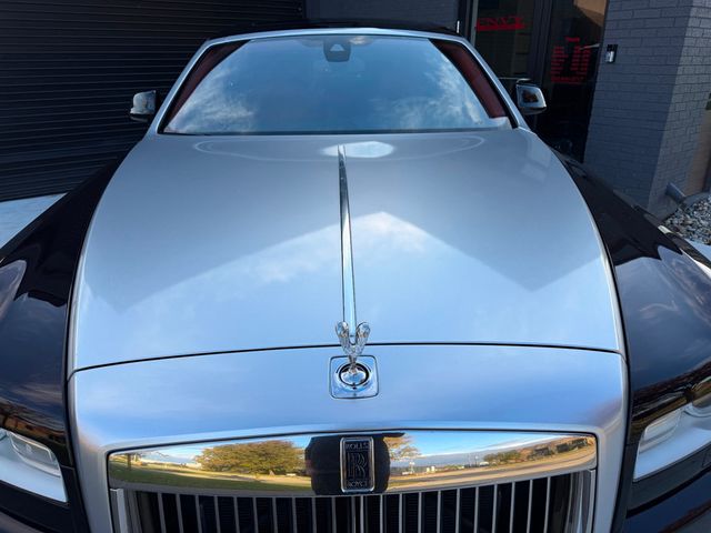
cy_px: 266
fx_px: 493
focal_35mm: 24
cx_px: 356
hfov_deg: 71.6
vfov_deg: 56.8
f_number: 1.78
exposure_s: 1/1230
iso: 80
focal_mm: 6.76
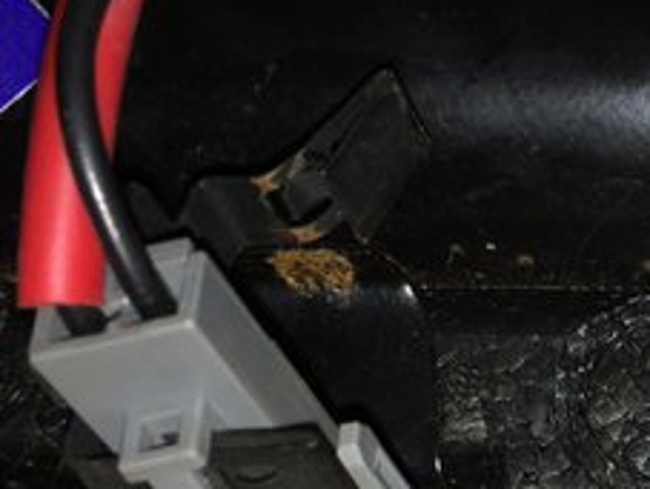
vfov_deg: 14.2
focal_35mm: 101
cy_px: 606
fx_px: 1900
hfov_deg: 18.1
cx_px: 856
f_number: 2.2
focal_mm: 4.15
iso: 32
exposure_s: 1/53
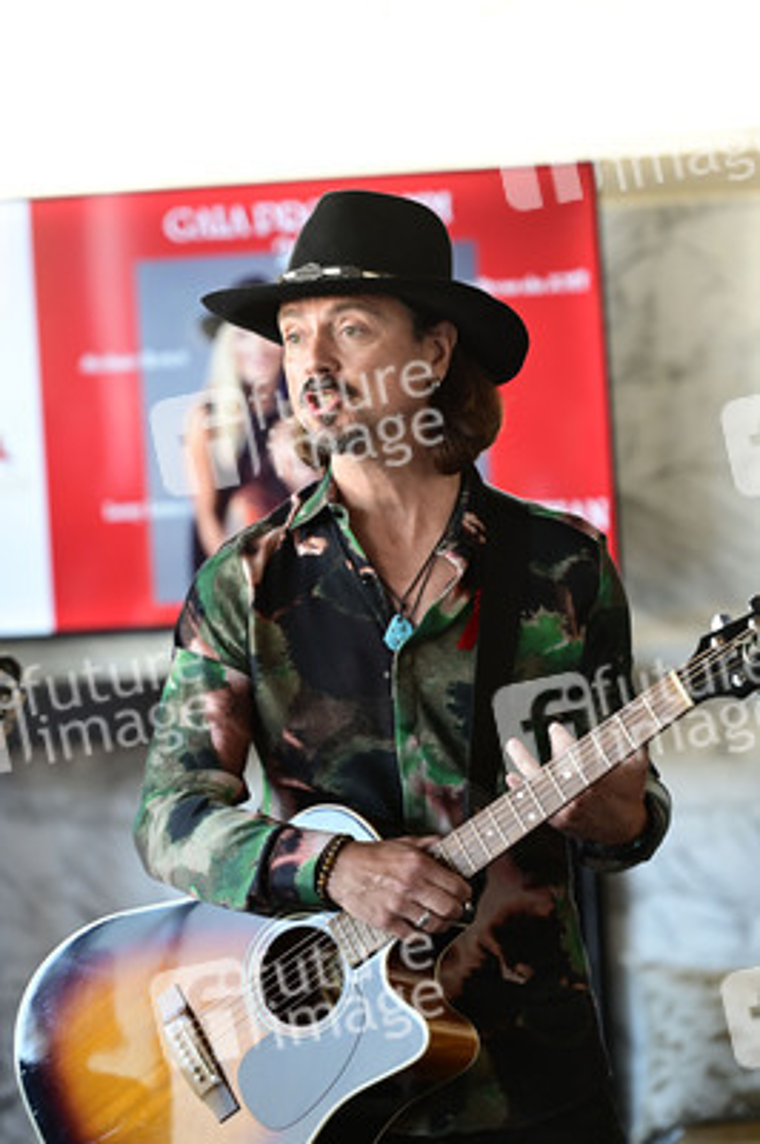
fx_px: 4758
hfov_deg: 9.1
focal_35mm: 150
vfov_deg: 13.7
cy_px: 572
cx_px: 380
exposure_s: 1/250
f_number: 2.8
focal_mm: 150
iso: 1600
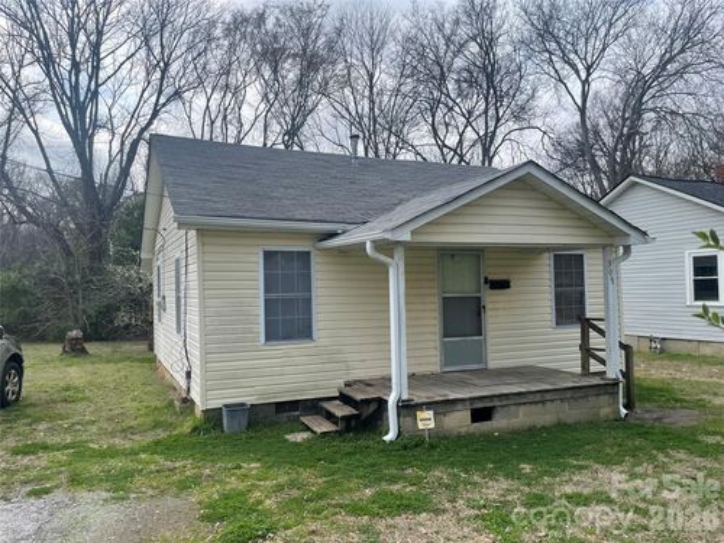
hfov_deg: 67.3
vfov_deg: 53.1
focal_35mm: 26
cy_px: 272
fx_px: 544
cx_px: 362
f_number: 1.6
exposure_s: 1/3401
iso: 32
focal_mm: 4.2
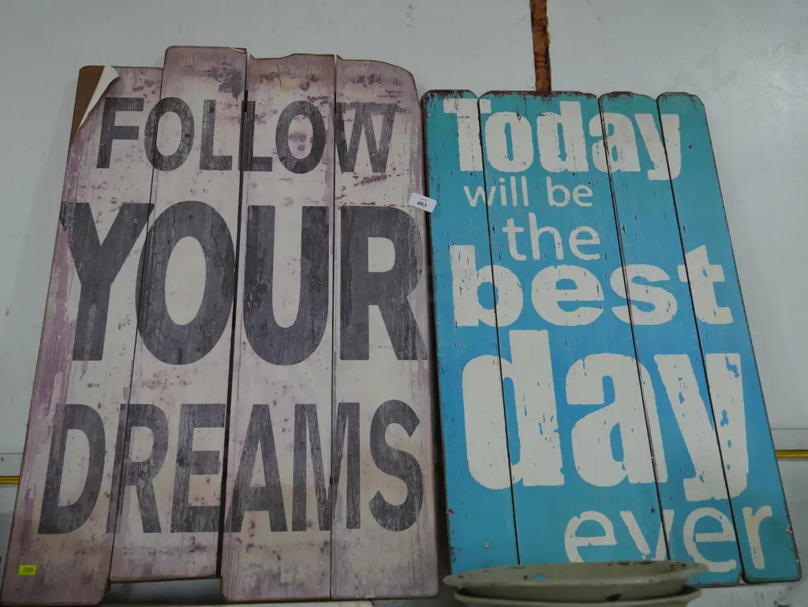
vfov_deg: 39.7
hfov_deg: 51.3
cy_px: 304
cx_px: 404
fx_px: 841
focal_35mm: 36
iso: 400
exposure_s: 1/60
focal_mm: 18
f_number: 4
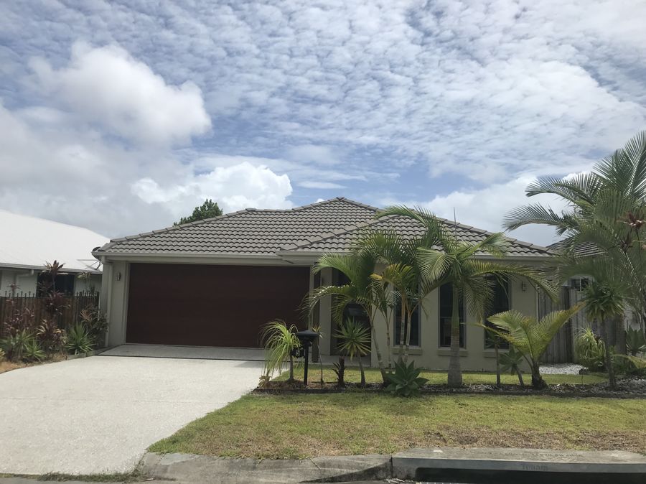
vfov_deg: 49.7
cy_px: 242
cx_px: 323
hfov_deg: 63.5
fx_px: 522
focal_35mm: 28
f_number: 1.8
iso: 20
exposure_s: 1/5650
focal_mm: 3.99
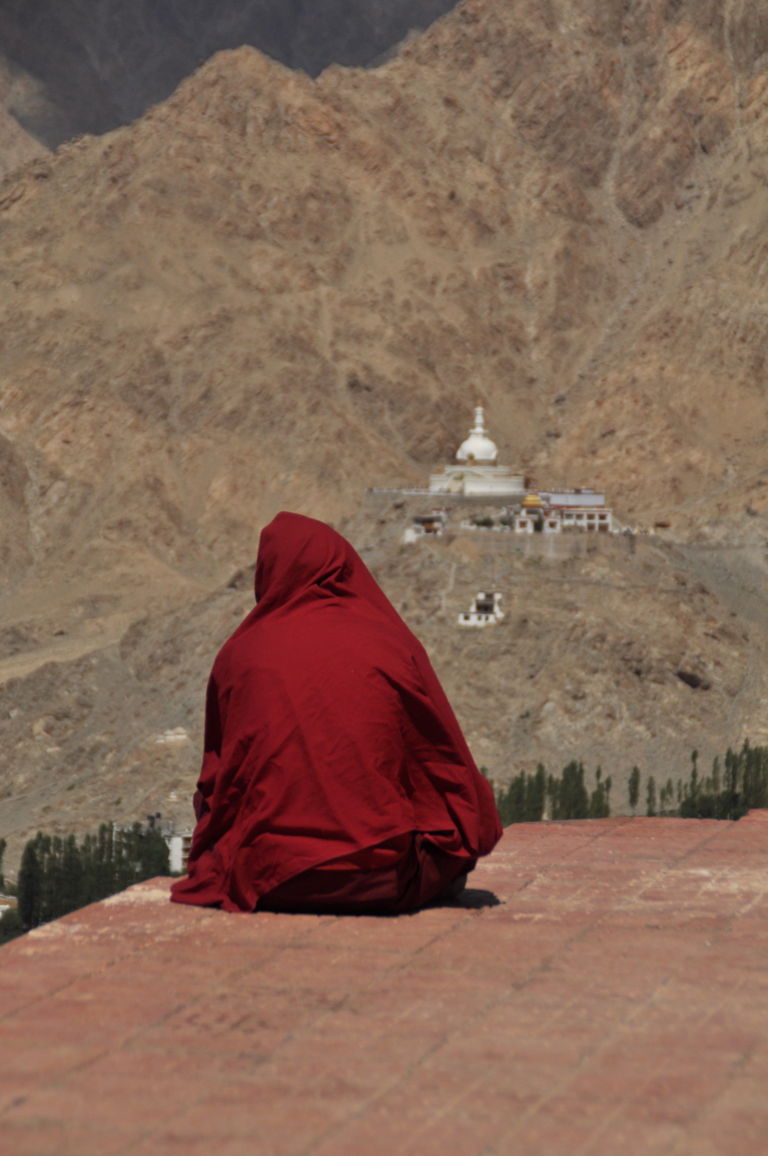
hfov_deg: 9.3
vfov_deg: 14.0
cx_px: 384
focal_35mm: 147
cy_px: 578
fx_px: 4716
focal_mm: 98
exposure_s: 1/1600
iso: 200
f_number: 5.6
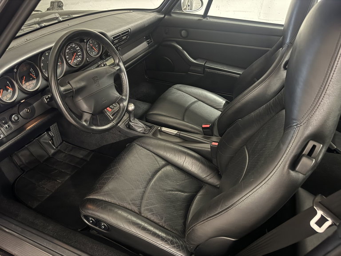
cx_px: 170
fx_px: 236
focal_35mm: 24
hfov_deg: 71.6
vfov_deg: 56.8
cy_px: 128
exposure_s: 1/12
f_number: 1.78
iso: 1250
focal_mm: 6.76
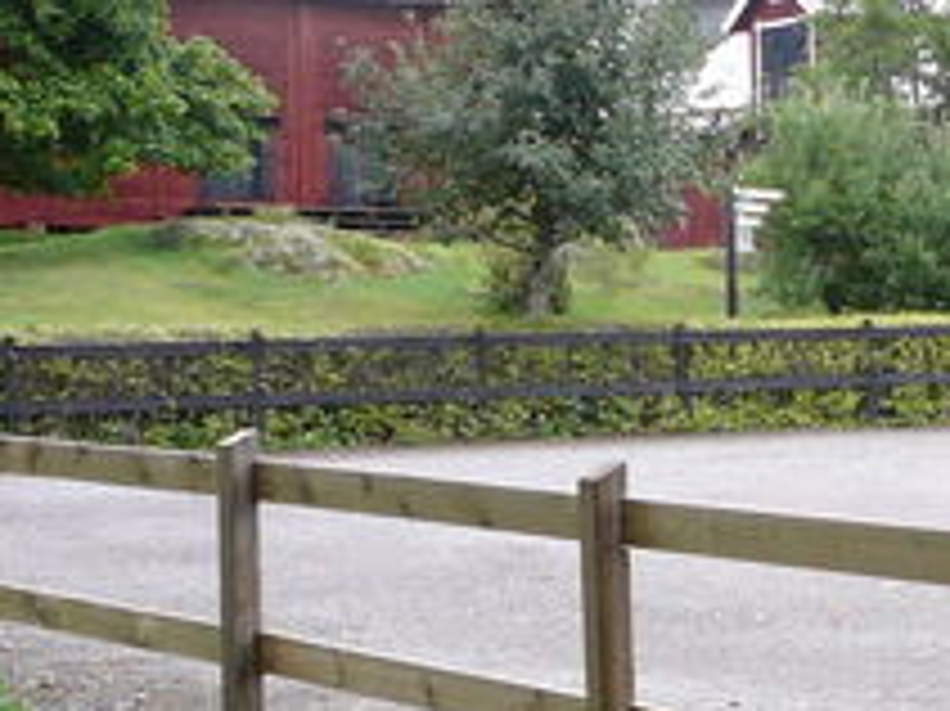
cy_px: 288
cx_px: 1405
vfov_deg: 13.9
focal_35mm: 106
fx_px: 2907
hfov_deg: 16.9
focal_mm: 5.2
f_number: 2.8
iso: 80
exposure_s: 1/60
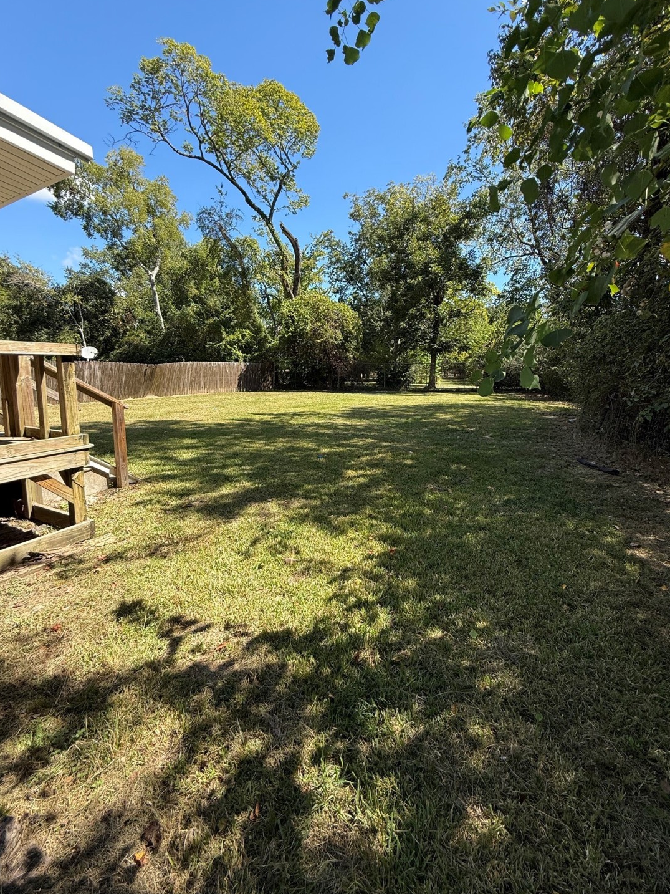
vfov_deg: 98.1
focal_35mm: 15
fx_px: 387
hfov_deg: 81.7
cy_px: 420
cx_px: 336
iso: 50
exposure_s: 1/585
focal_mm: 2.22
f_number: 2.2
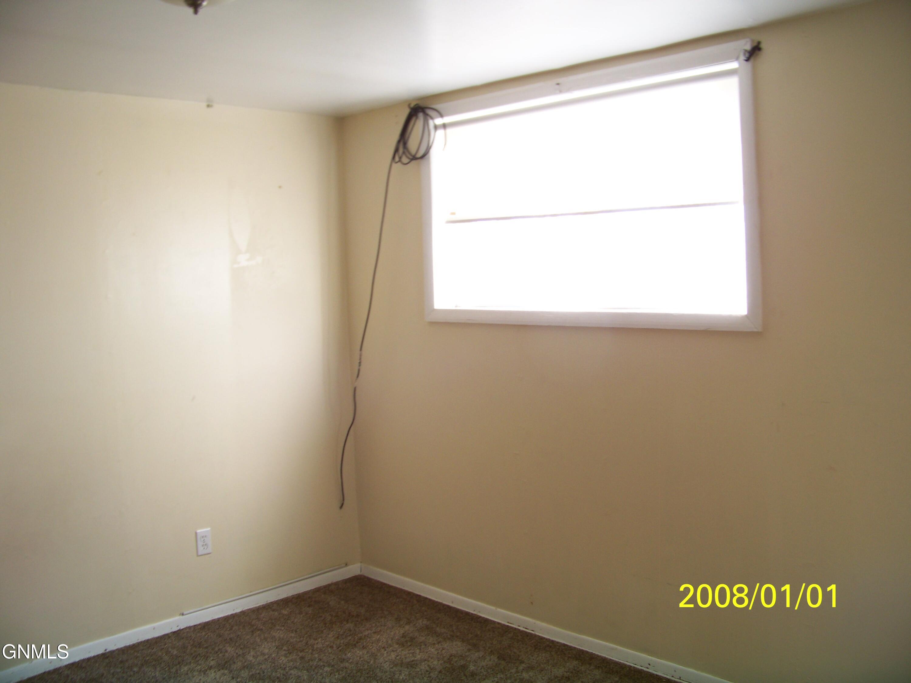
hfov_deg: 55.4
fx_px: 868
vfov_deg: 42.9
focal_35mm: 33
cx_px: 456
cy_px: 342
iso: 64
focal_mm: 5.85
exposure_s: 1/30
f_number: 2.8
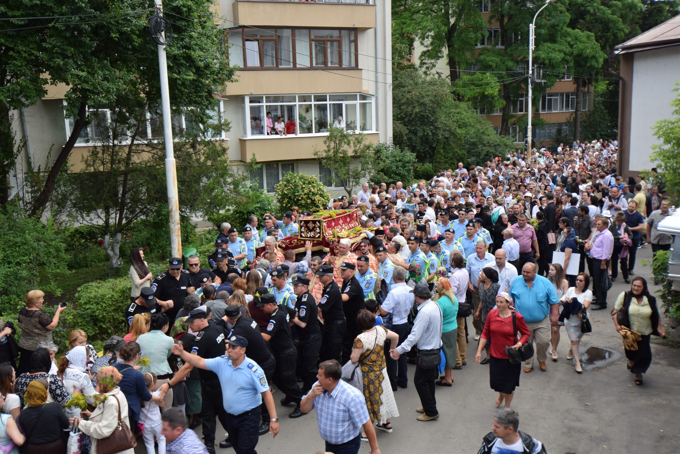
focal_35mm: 36
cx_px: 340
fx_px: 680
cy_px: 227
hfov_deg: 53.1
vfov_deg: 36.9
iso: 100
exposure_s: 1/100
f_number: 7.1
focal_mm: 24
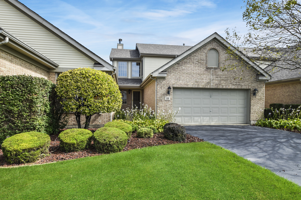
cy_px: 100
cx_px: 150
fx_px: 176
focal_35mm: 21
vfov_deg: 59.5
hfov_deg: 81.2
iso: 200
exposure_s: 1/400
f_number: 10
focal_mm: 14
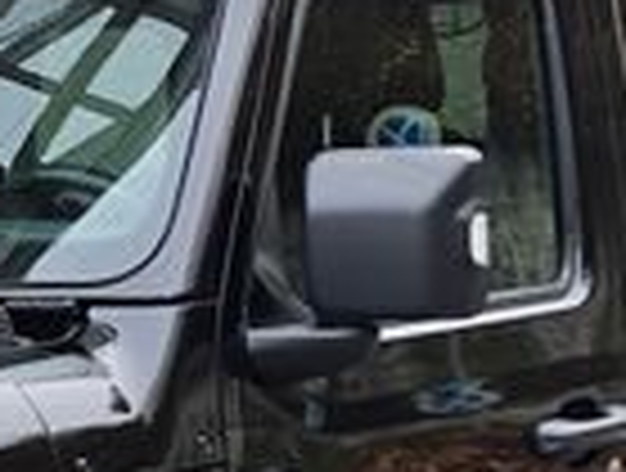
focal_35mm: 169
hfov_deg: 11.2
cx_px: -347
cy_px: 234
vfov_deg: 8.8
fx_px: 3064
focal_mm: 6.3
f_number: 1.7
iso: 50
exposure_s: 1/100
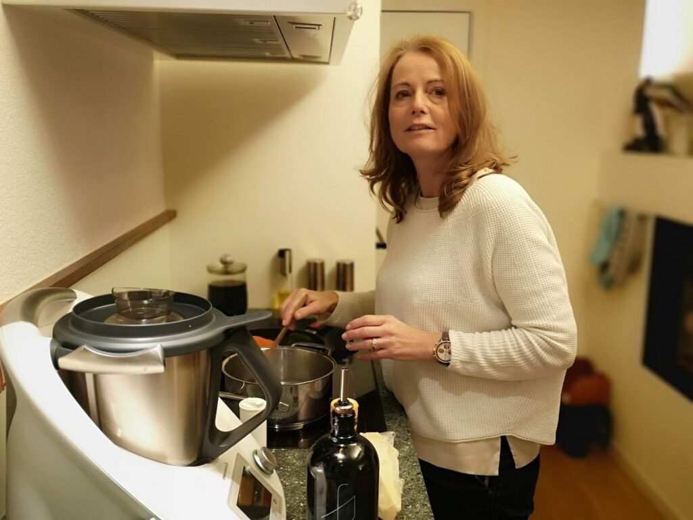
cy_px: 260
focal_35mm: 35
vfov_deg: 40.7
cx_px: 346
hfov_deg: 52.6
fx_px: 701
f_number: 1.8
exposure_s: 1/33.3
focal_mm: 5.58
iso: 320
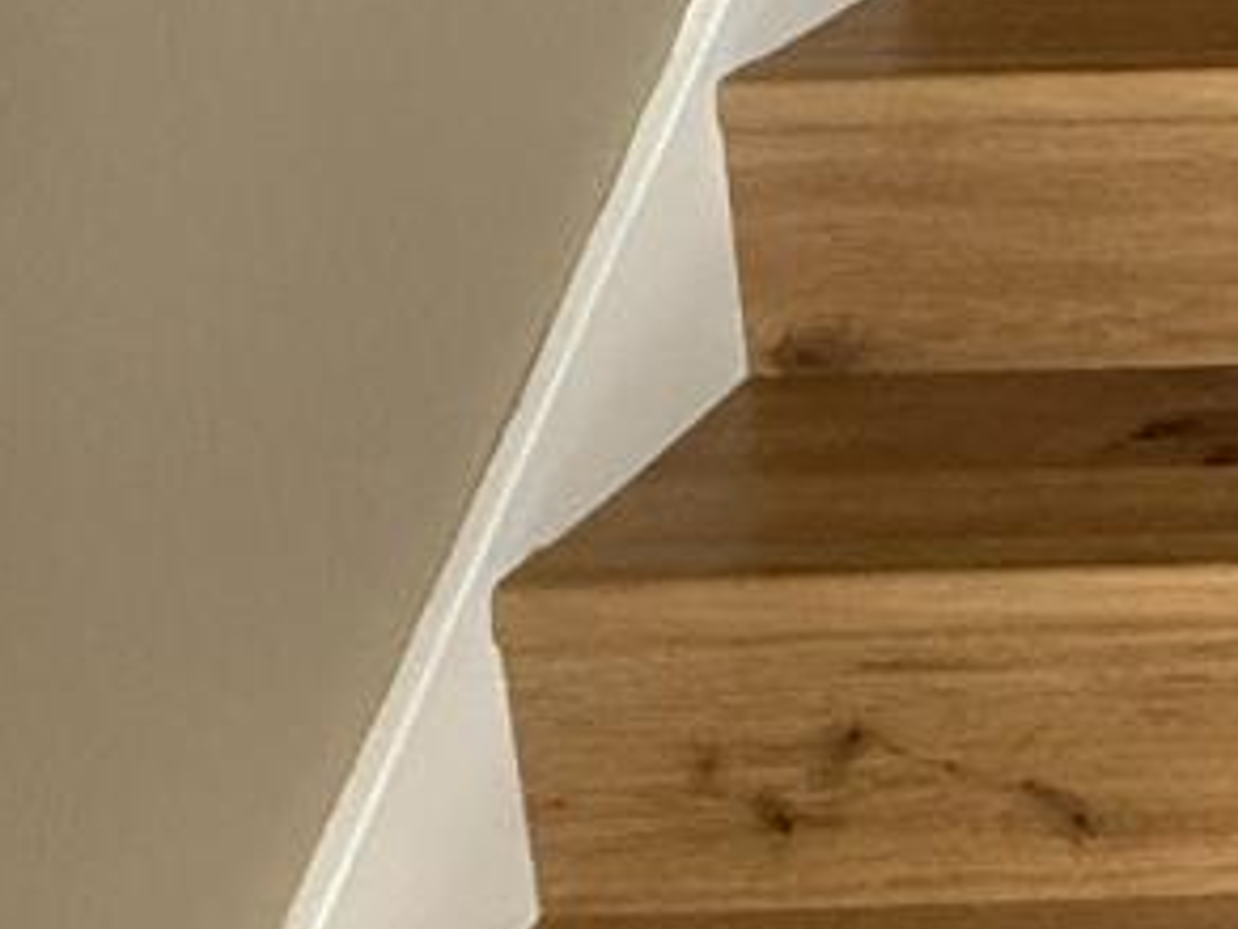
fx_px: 2575
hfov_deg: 20.4
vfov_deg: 17.8
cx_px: 2145
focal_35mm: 72
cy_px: -554
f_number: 2.2
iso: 250
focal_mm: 2.22
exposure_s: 1/60
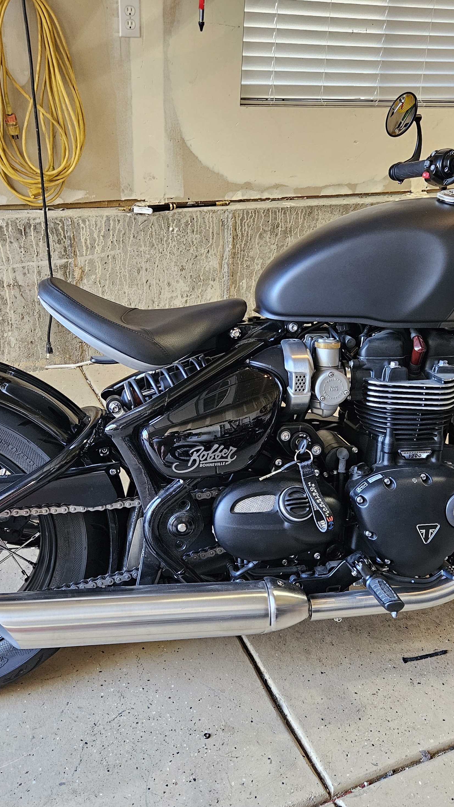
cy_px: 401
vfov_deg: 58.0
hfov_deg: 34.6
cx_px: 263
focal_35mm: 34
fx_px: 728
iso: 400
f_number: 1.8
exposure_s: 1/120
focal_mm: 5.4
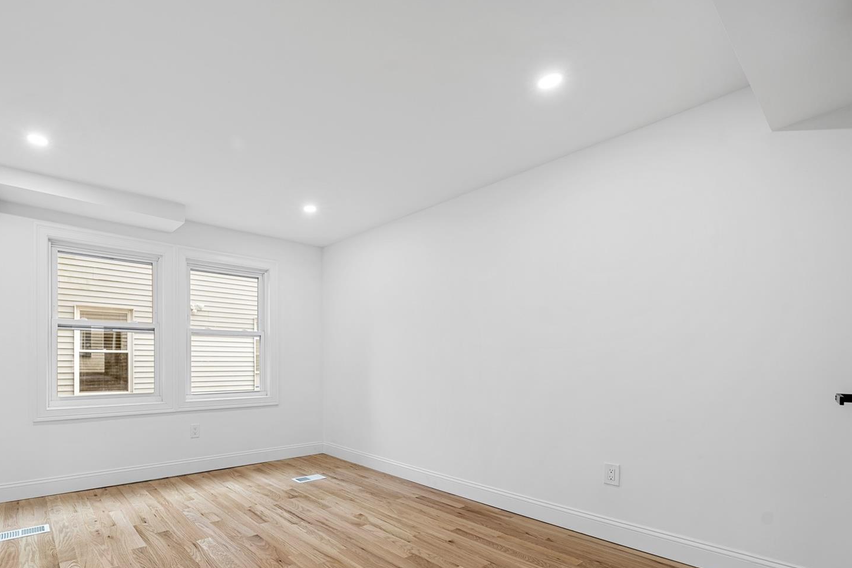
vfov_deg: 69.1
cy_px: 363
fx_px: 402
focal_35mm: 17
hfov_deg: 91.3
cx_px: 318
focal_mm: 12
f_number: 8
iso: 200
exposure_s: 1/1.25
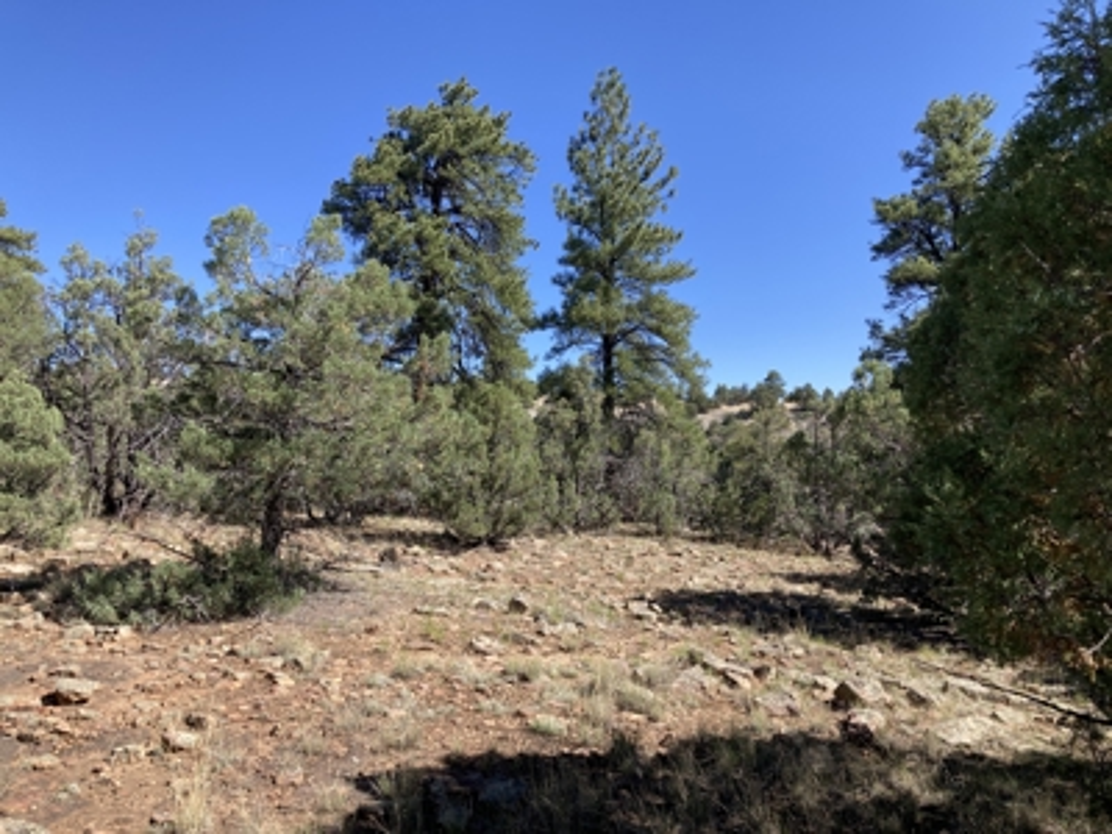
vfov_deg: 49.7
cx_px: 556
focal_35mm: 28
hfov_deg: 63.4
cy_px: 417
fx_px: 899
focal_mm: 3.99
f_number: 1.8
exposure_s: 1/1080
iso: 20
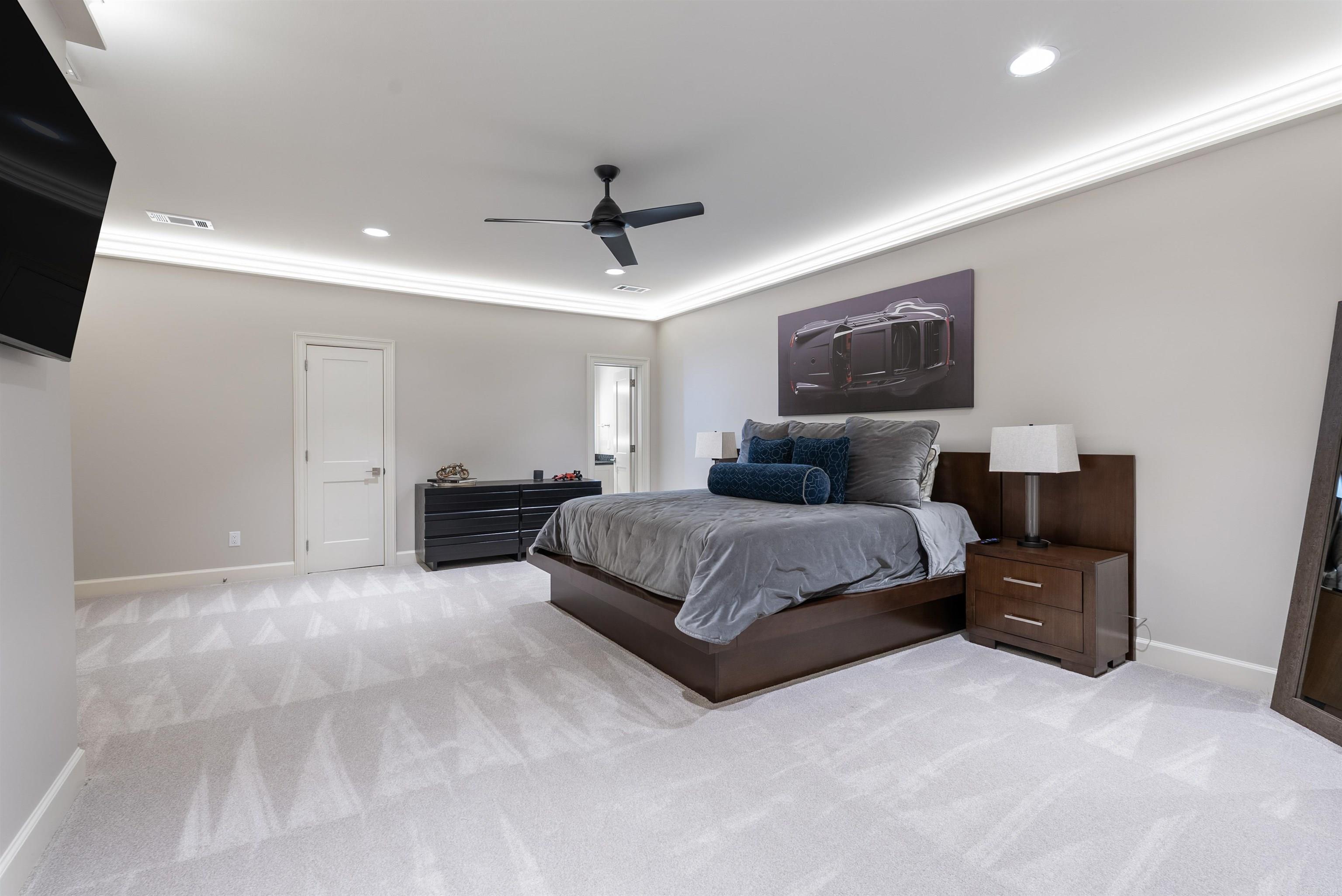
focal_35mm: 16
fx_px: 597
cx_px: 671
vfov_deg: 73.8
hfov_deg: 96.7
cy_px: 448
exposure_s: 1.3
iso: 250
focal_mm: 16
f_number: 9
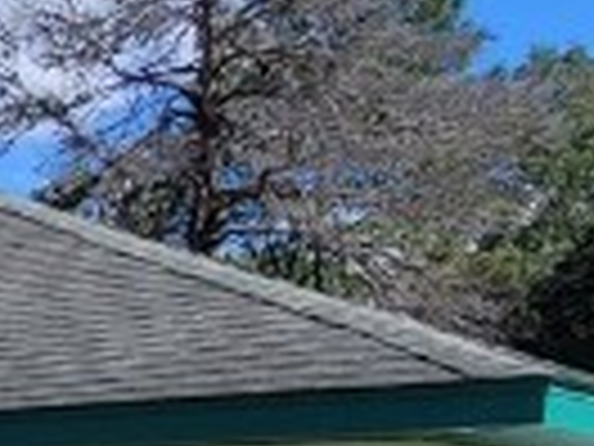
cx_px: -801
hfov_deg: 14.0
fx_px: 1733
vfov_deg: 14.0
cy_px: 590
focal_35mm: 101
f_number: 2.2
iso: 64
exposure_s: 1/1884
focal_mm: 2.2
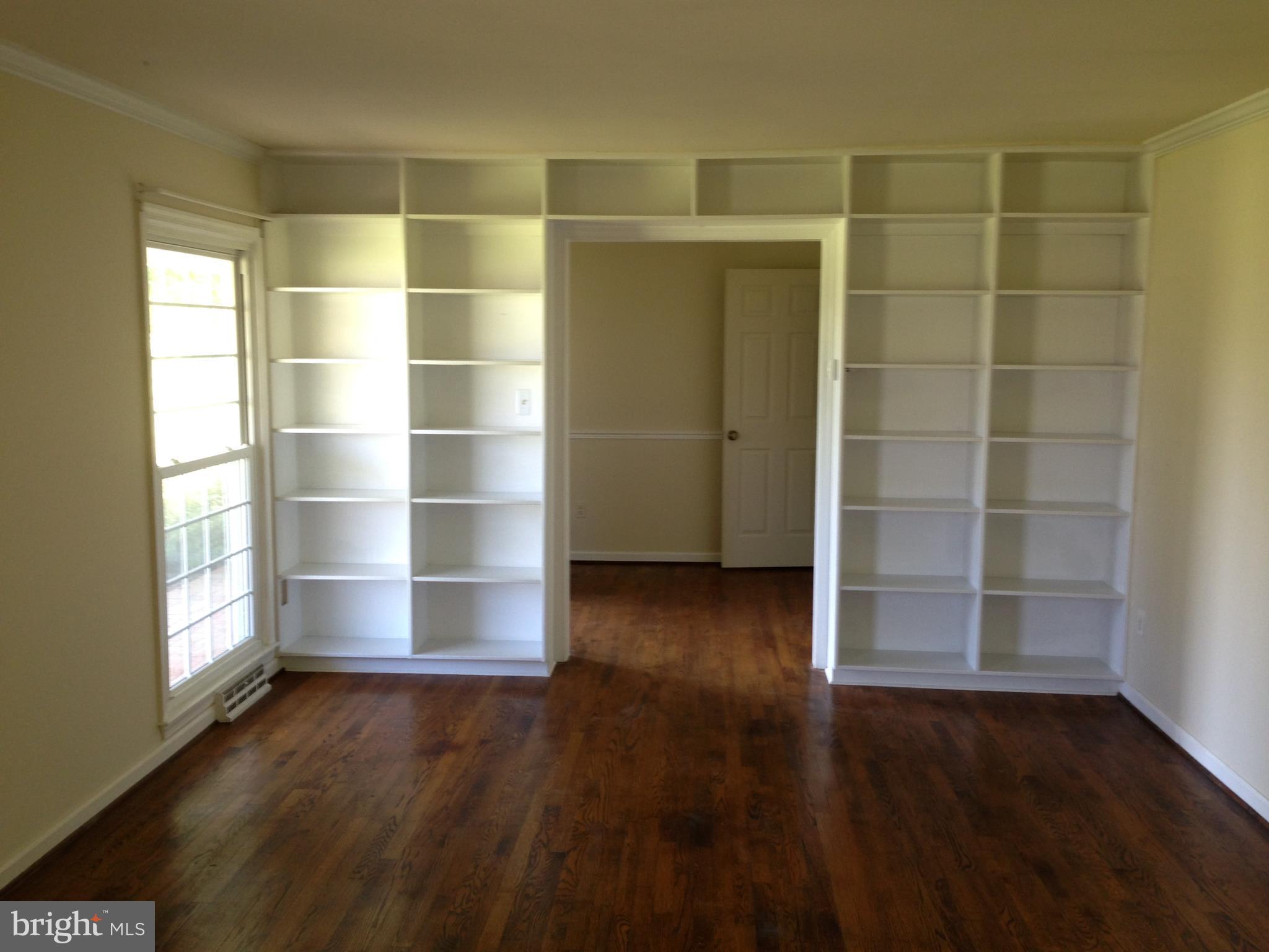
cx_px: 634
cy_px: 476
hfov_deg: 55.4
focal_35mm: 33
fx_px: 1210
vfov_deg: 42.9
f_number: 2.4
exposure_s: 1/20
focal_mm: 4.13
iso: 80
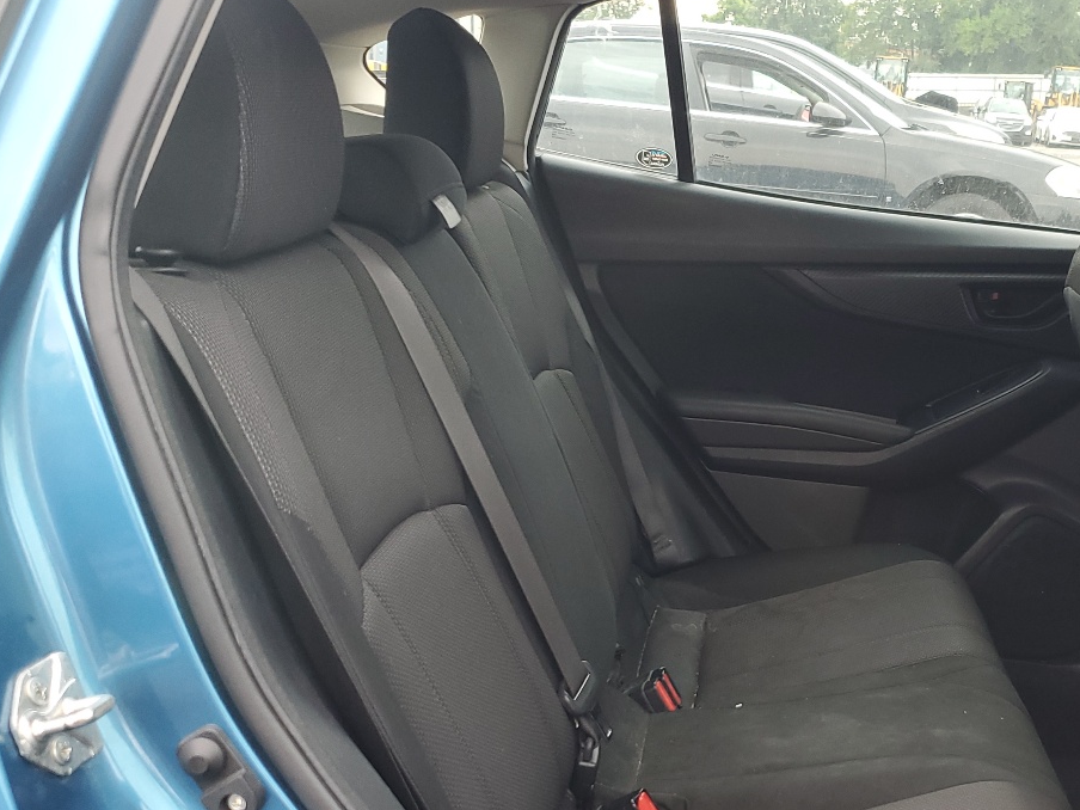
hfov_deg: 40.6
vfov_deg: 31.4
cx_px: 740
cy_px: 515
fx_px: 1435
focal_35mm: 46
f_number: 1.5
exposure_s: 1/120
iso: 60
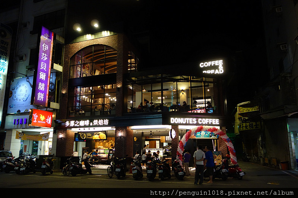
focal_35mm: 28
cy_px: 99
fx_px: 232
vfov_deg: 46.4
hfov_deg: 65.5
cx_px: 149
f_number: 1.8
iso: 640
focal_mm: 10.4
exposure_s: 1/125
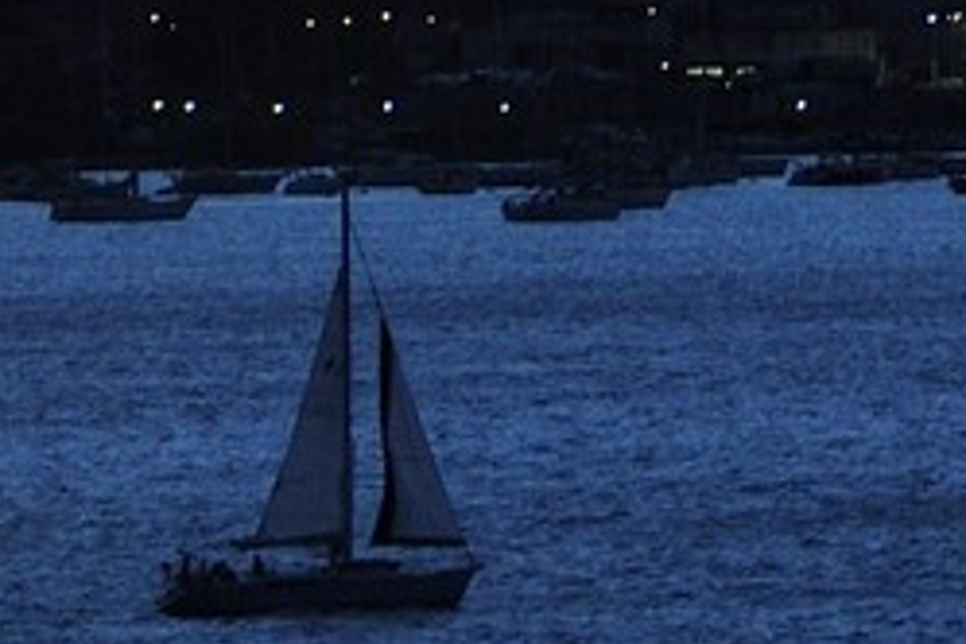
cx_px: 2762
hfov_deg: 1.6
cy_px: -943
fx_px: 34424
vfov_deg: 1.1
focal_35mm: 1283
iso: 800
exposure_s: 1/50
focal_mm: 200
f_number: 4.5
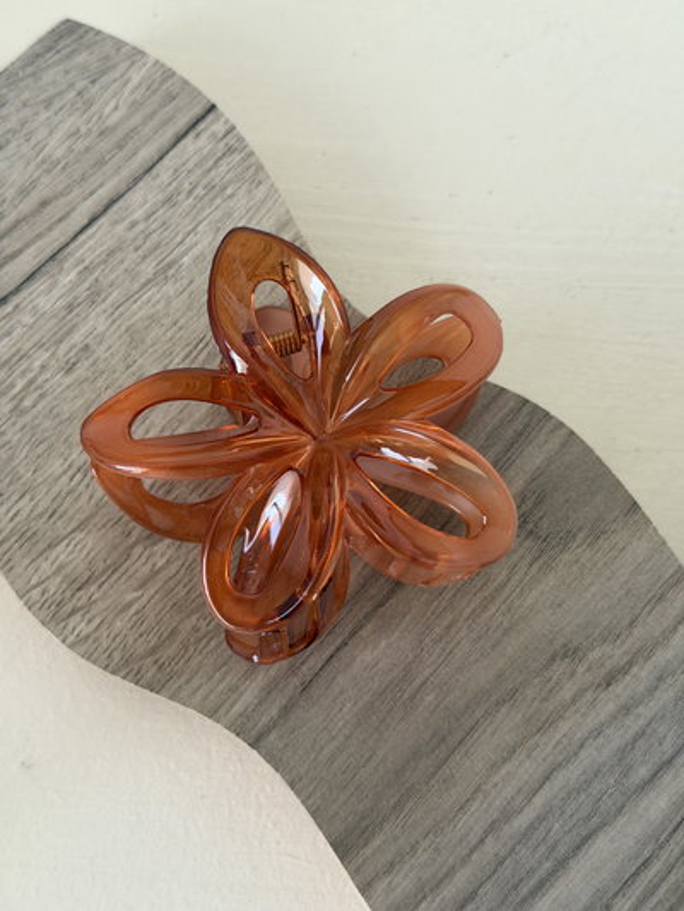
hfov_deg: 30.3
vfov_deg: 39.6
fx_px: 1264
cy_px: 456
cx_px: 342
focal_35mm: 48
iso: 250
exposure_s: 1/60
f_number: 1.78
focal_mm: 6.76
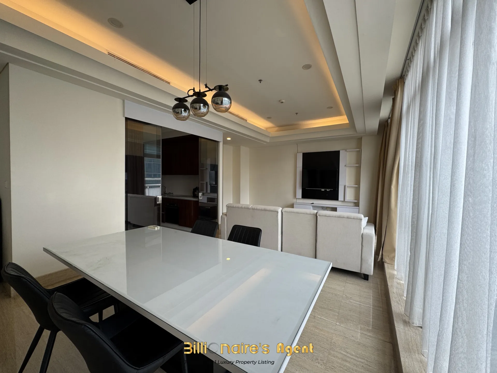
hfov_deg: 102.1
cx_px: 248
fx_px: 201
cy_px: 186
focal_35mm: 14
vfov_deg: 85.7
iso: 64
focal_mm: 2.22
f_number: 2.2
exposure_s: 1/99
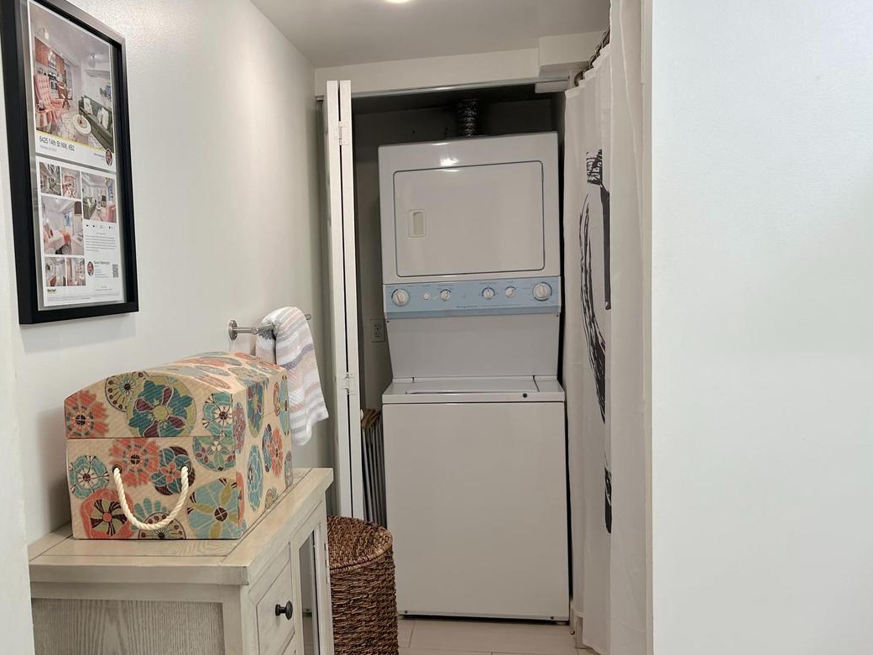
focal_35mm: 36
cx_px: 304
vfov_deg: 39.6
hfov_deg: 50.6
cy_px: 345
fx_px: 908
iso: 64
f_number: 1.5
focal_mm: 5.7
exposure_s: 1/120
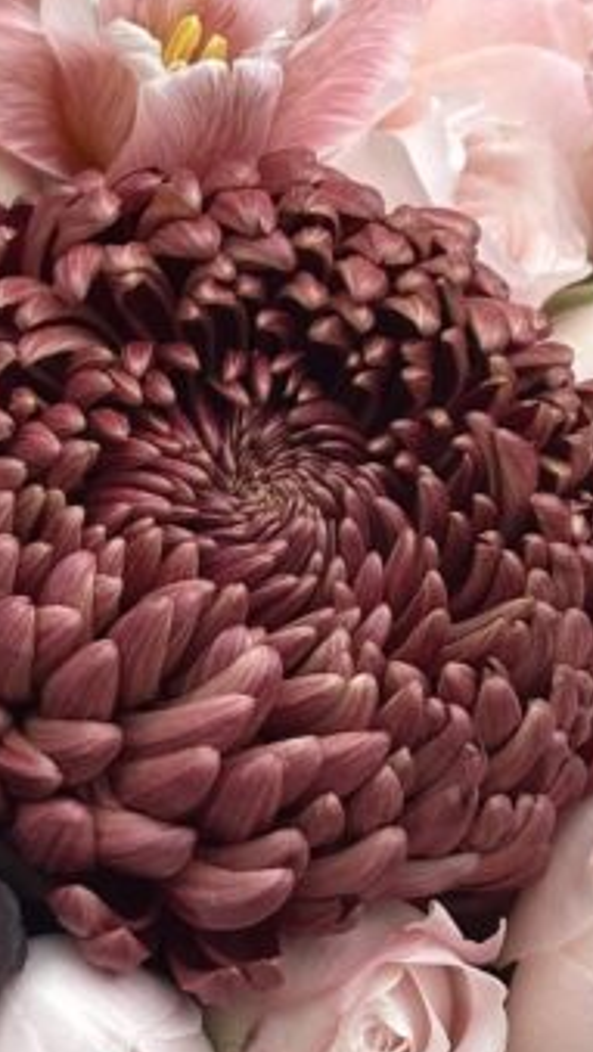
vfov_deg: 13.6
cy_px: 742
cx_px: 37
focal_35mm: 158
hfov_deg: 7.7
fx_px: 4411
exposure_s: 1/221
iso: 50
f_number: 1.8
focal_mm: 6.9
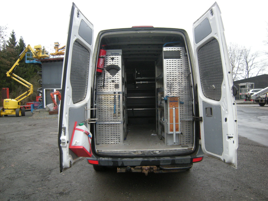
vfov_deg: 49.7
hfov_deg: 63.4
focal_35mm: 28
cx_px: 134
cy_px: 100
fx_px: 217
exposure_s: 1/60.6
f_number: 2.8
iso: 213
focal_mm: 4.7
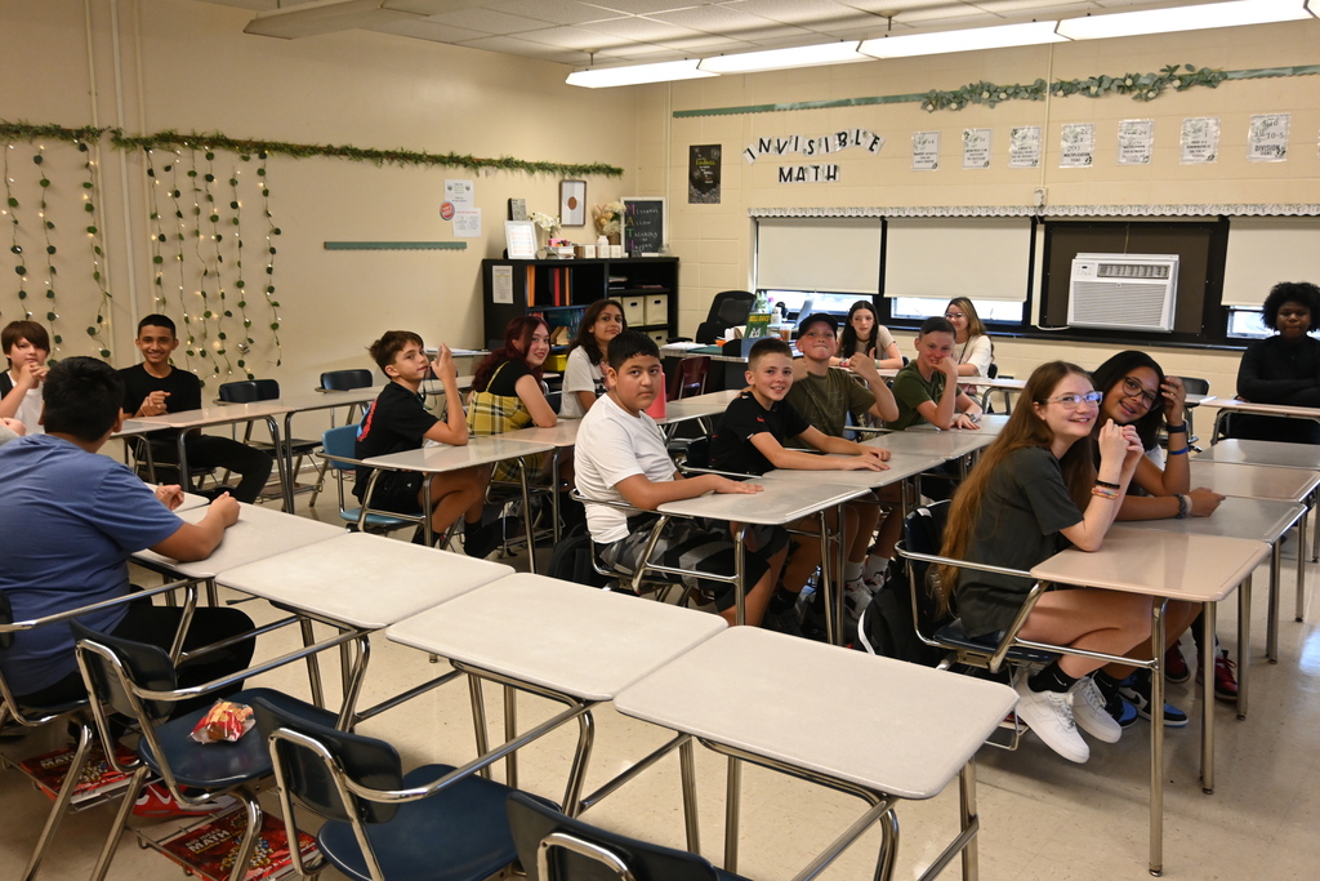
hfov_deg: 59.5
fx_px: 1155
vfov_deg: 41.7
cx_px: 660
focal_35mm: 32
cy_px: 440
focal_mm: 21
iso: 1250
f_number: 4
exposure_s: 1/125
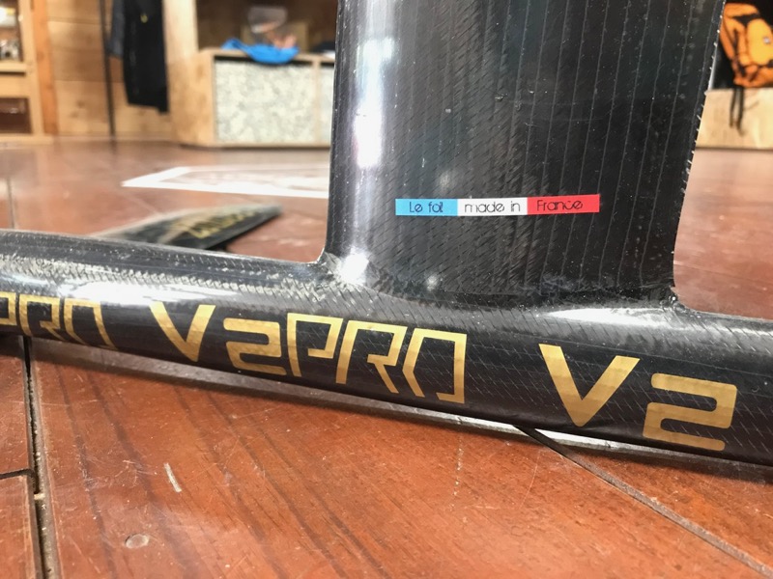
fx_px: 625
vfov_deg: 49.7
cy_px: 290
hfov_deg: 63.4
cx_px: 386
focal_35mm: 28
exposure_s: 1/8
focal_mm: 3.99
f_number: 1.8
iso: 100
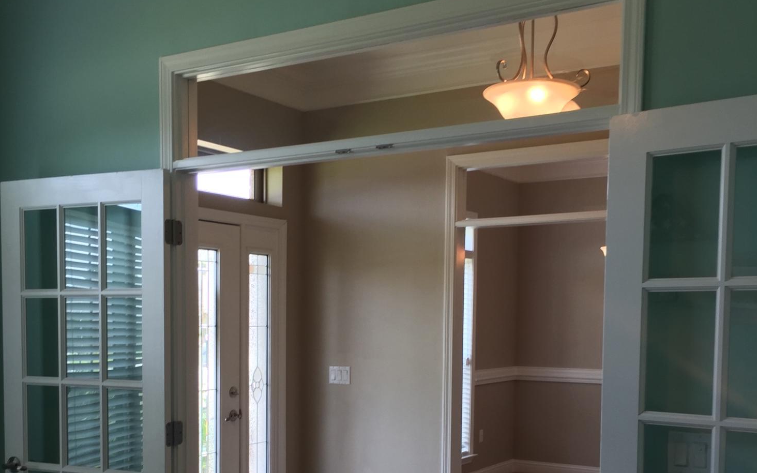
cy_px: 371
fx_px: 866
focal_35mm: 42
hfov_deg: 47.2
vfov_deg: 29.9
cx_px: 378
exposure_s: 1/40
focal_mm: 4.15
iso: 32
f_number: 2.2
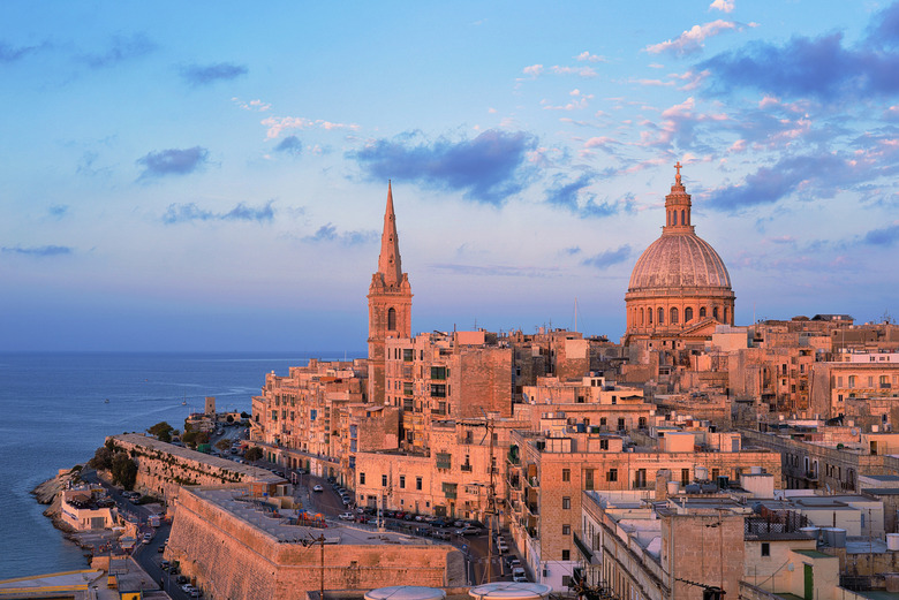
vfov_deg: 27.0
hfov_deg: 39.6
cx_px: 450
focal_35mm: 50
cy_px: 300
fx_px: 1249
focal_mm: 50
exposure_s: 1/40
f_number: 7.1
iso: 100
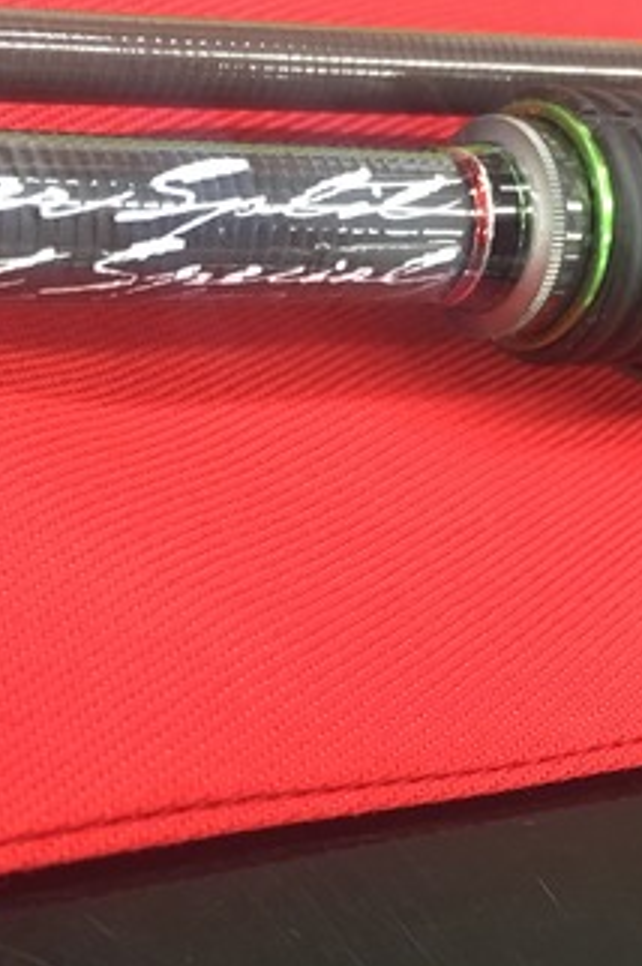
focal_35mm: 60
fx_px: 1608
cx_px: 300
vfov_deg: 33.4
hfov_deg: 22.6
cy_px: 537
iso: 160
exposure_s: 1/30
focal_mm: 4.15
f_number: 2.2
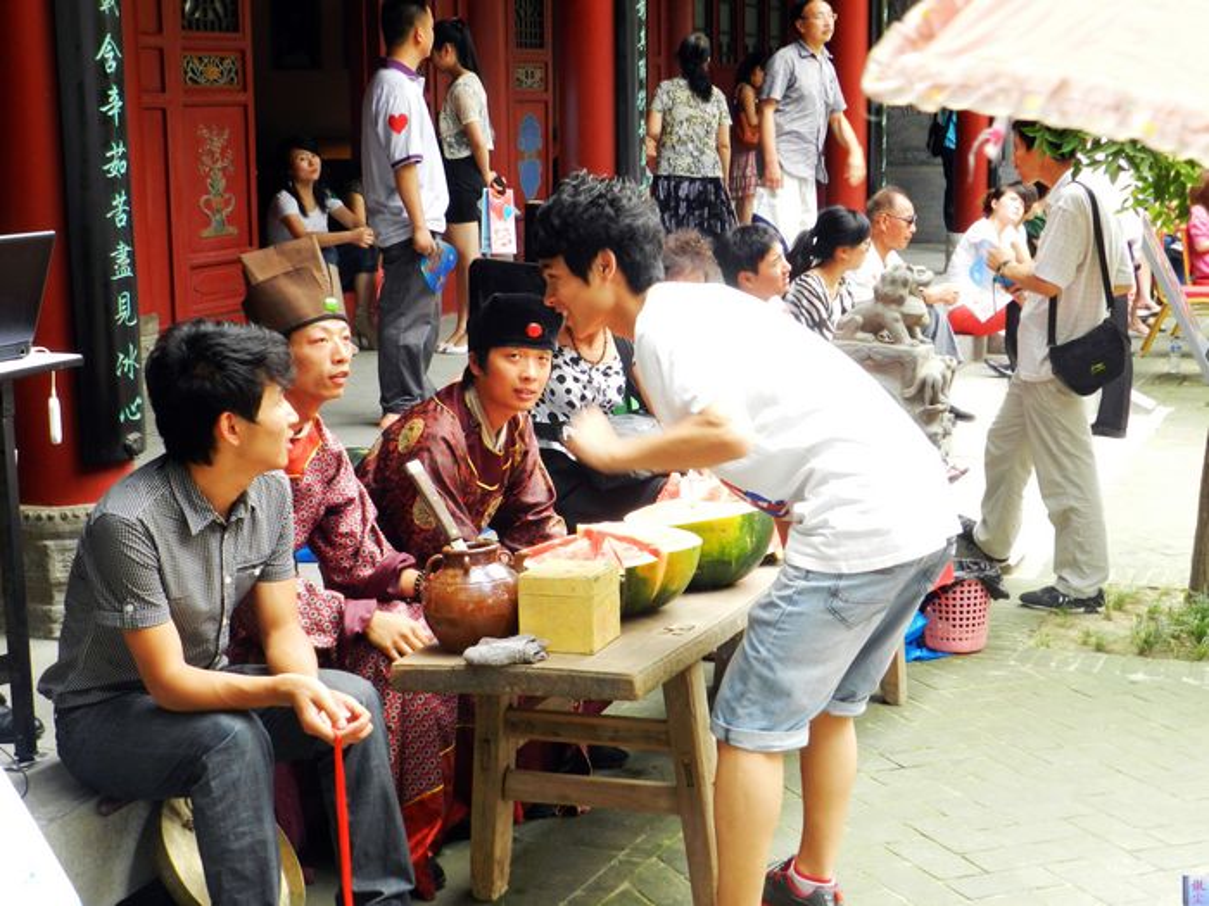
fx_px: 1851
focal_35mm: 53
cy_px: 453
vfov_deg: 27.5
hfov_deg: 36.2
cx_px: 604
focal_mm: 9.4
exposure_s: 1/50
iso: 160
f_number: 5
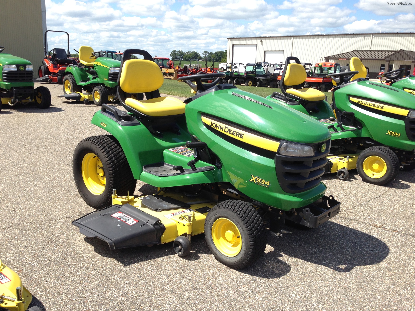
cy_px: 156
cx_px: 208
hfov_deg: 55.4
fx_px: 396
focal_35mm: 33
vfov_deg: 42.9
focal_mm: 4.12
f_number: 2.4
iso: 50
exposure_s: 1/1085
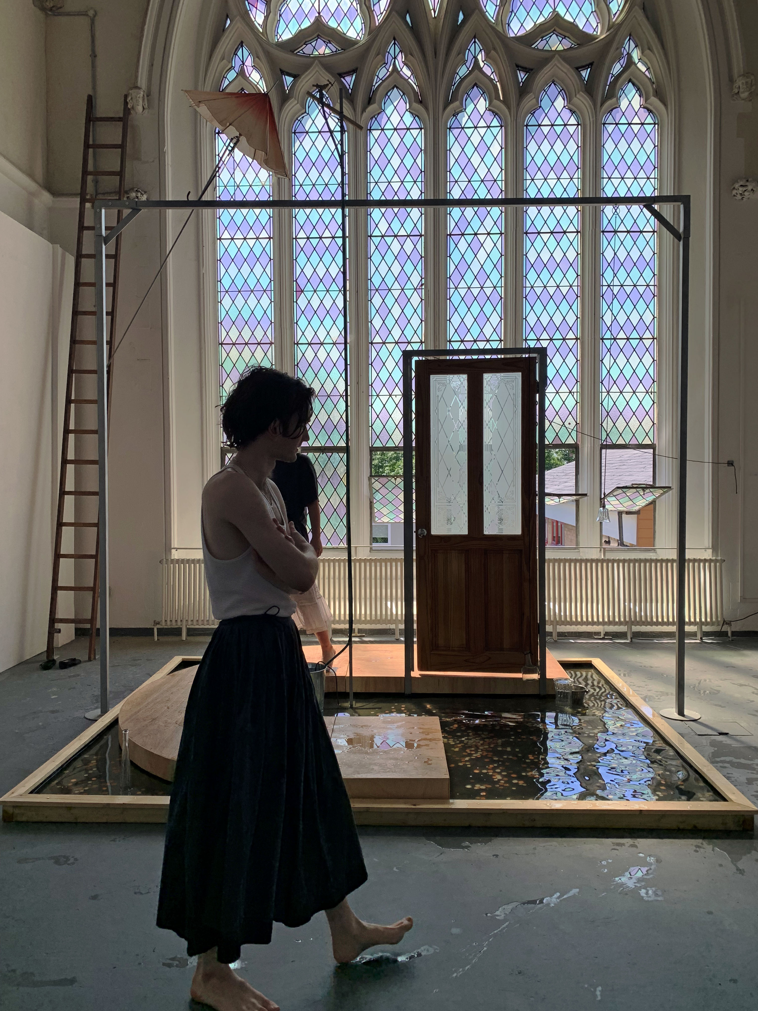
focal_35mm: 26
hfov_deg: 53.1
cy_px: 506
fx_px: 759
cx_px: 379
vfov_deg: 67.3
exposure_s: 1/488
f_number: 1.8
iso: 25
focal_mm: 4.25
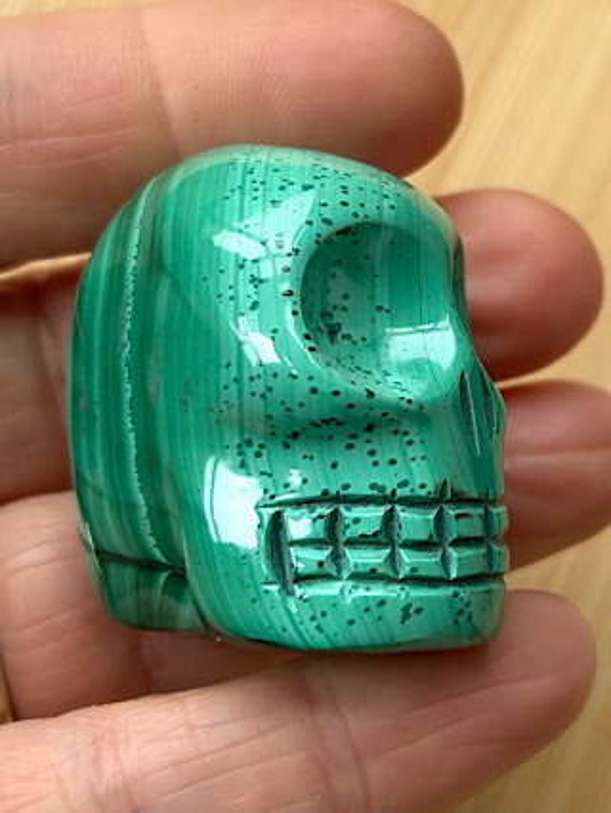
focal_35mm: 26
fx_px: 611
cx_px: 306
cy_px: 406
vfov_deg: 67.3
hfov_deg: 53.1
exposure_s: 1/301
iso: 50
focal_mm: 5.7
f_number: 1.5
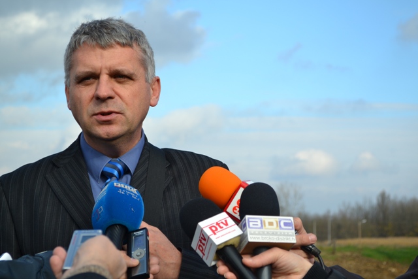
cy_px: 140
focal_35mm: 82
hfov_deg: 24.6
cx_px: 209
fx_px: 958
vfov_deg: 16.6
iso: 100
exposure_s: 1/200
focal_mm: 55
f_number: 7.1
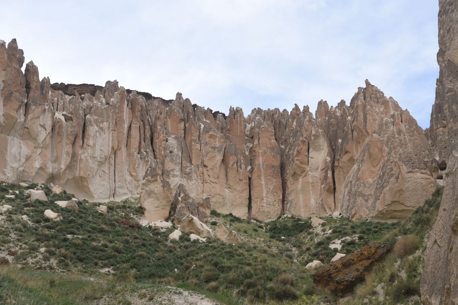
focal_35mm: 52
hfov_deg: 38.2
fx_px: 661
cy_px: 148
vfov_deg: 26.0
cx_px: 234
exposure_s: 1/250
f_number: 8
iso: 200
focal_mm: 50
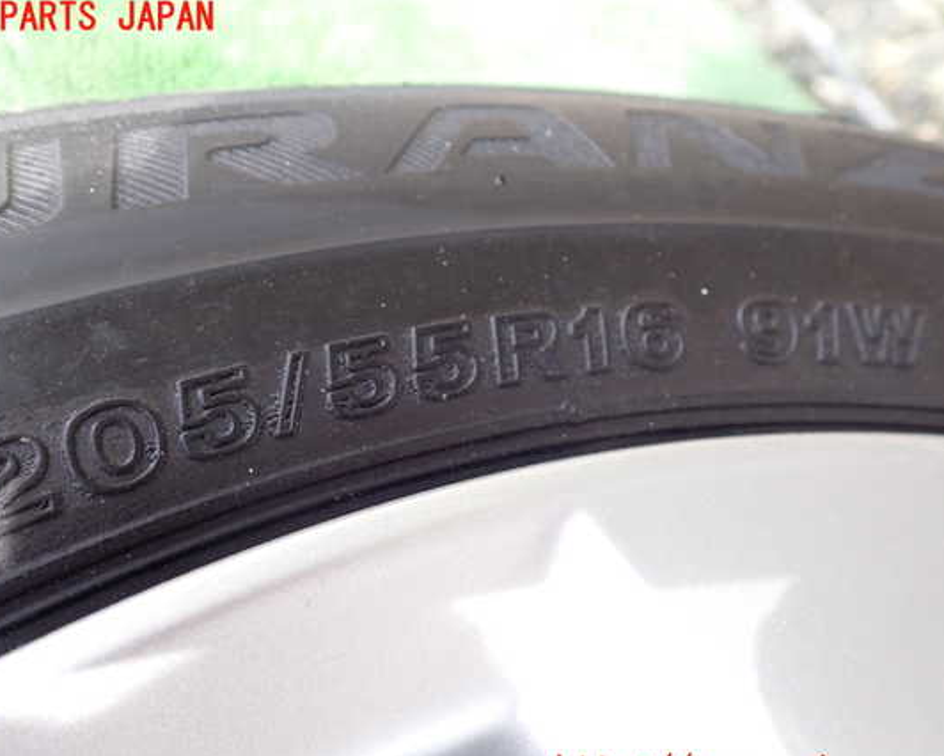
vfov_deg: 44.6
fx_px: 922
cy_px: 396
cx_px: 424
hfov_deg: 54.1
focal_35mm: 33
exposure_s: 1/80
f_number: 2.3
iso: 200
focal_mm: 5.4
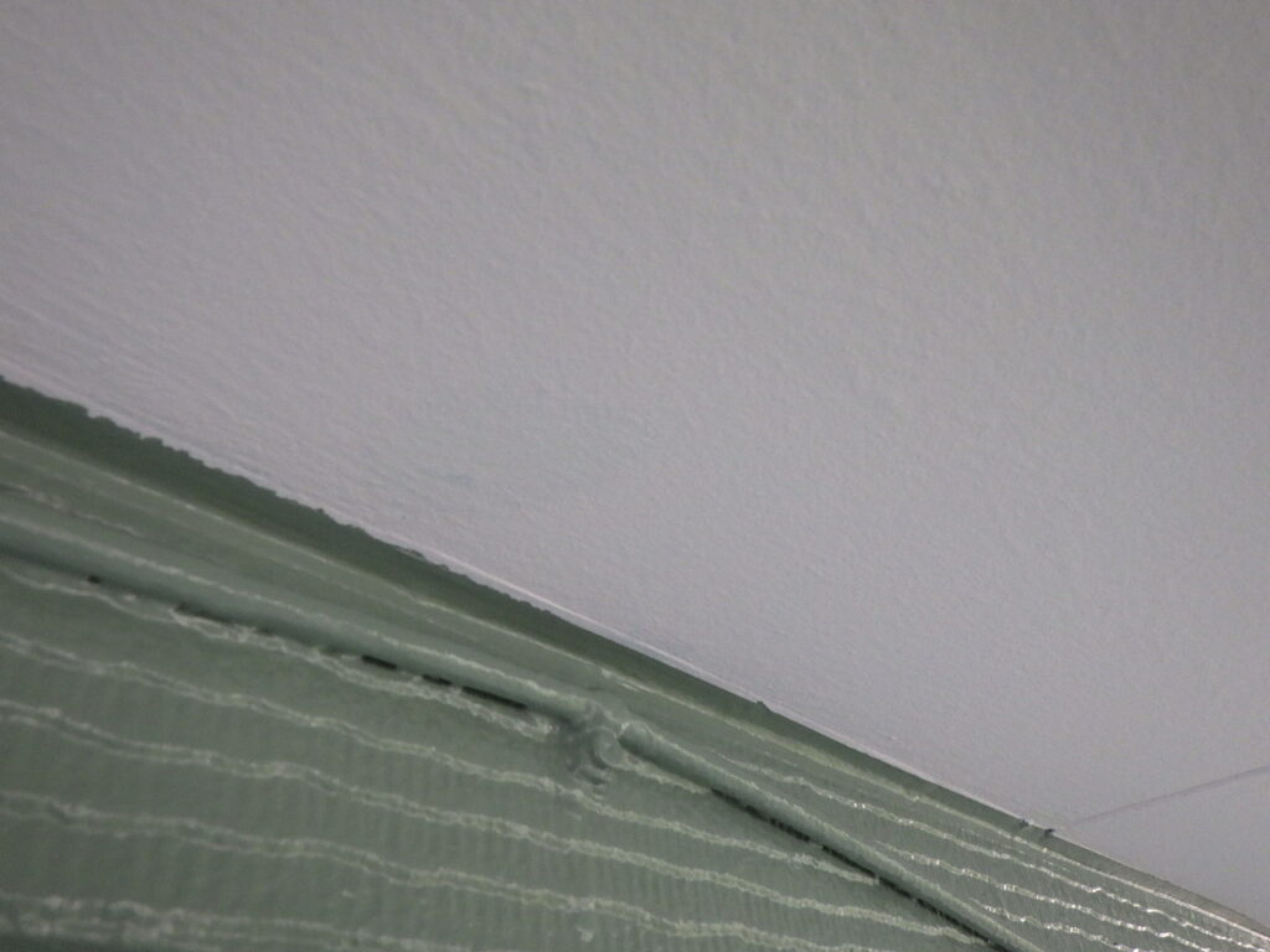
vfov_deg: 49.7
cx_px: 635
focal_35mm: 28
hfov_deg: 63.4
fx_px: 1027
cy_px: 476
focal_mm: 5
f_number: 3.5
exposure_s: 1/60
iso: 320
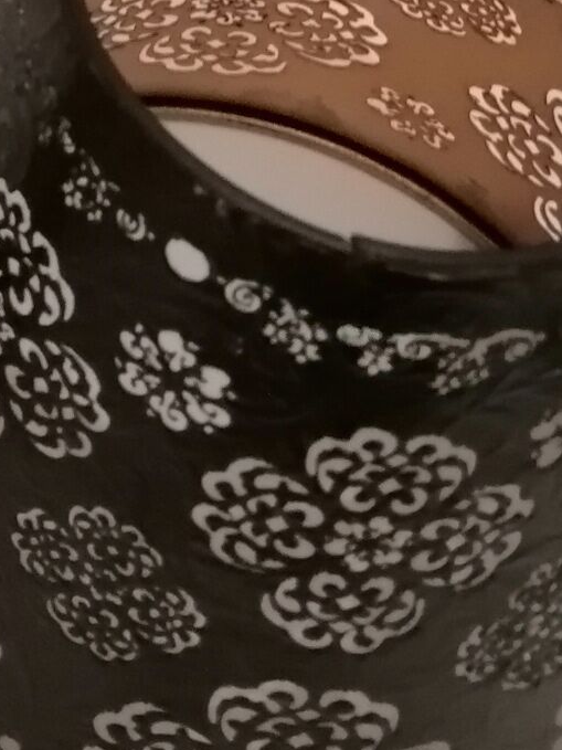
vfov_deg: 14.2
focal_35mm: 125
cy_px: -552
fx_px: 2707
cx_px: -409
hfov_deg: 11.1
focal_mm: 3.96
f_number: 1.8
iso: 640
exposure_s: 1/50
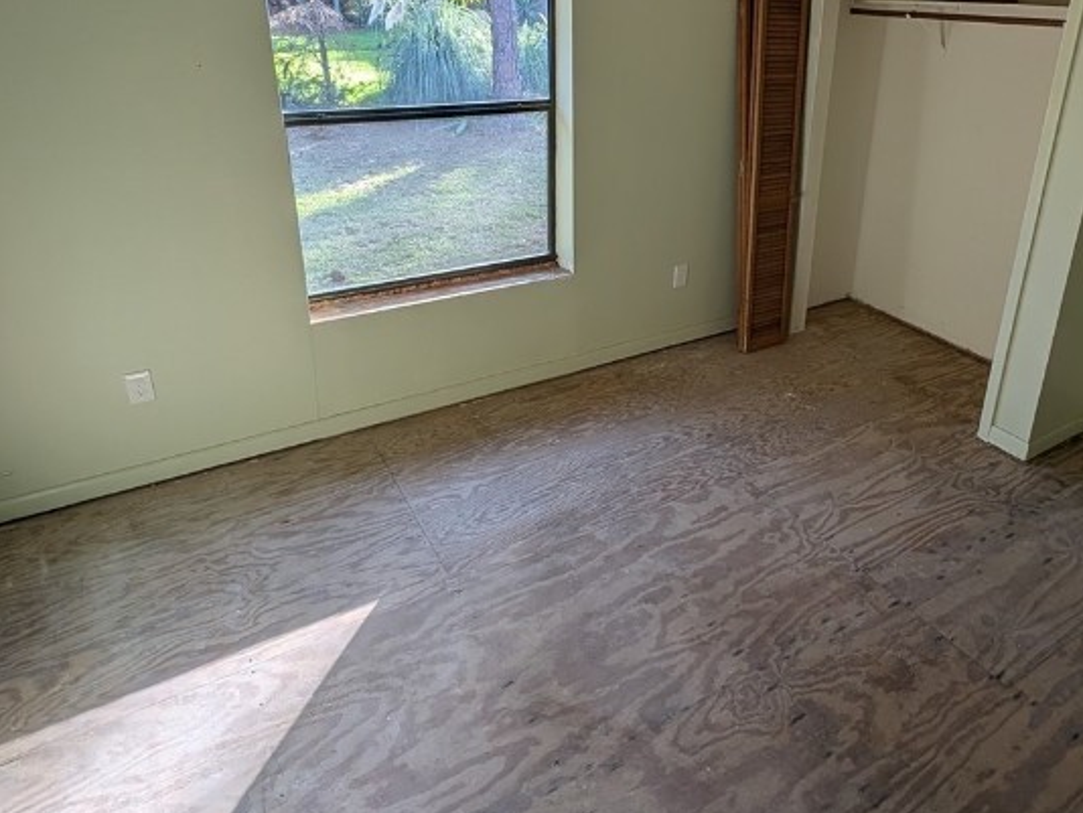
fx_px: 720
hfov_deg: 72.9
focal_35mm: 23
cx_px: 661
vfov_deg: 57.6
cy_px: 272
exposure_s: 1/77.4
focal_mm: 2.23
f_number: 1.95
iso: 44
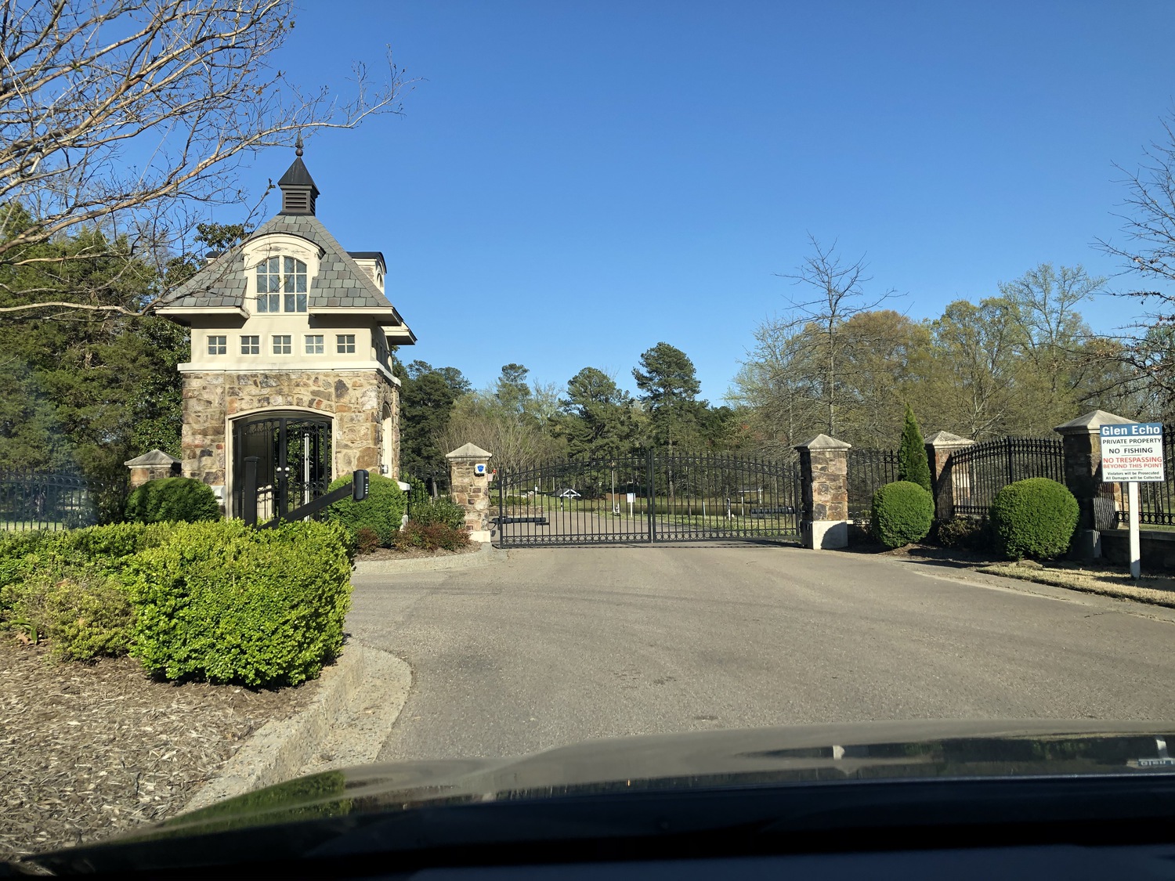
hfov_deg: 63.4
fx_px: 950
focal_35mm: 28
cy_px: 440
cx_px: 588
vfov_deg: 49.7
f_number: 1.8
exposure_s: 1/1056
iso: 20
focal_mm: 3.99
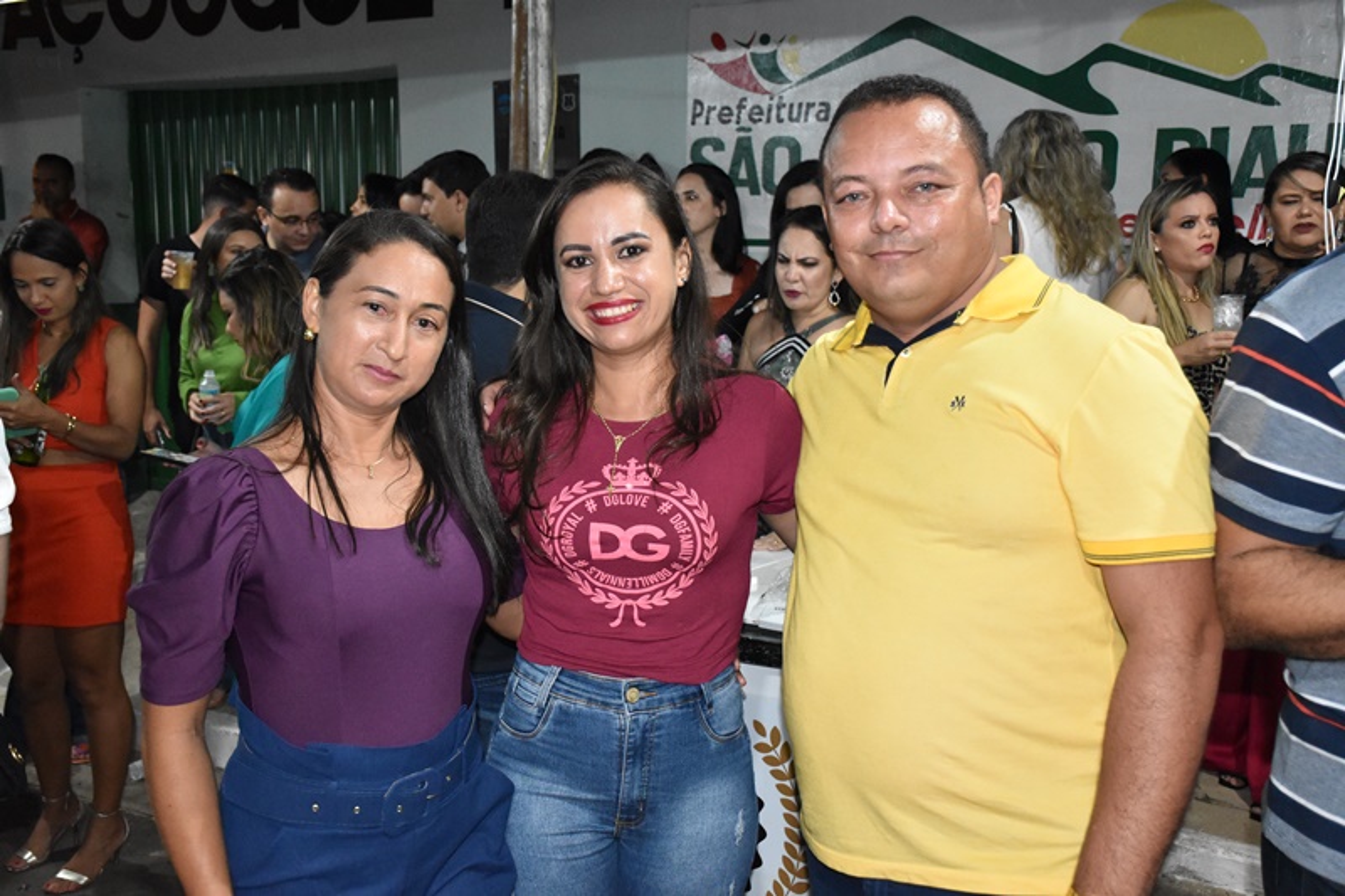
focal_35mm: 36
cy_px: 448
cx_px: 672
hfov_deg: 53.1
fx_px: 1345
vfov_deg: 36.9
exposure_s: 1/100
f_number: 4.5
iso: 4000
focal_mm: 24
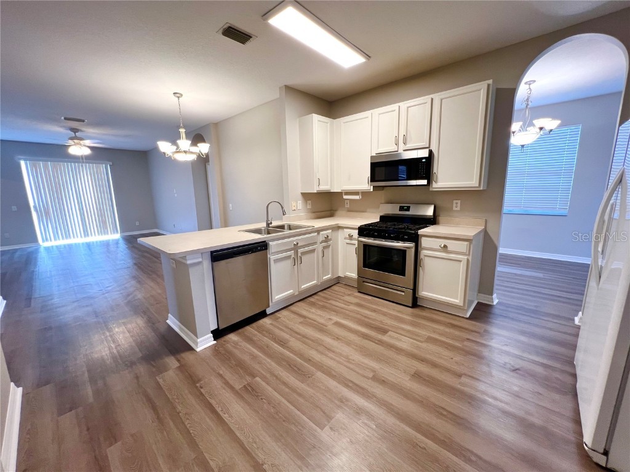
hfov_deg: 106.2
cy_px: 236
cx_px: 315
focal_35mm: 13
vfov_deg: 89.9
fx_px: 237
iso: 125
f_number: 1.8
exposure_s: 1/60
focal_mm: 1.57
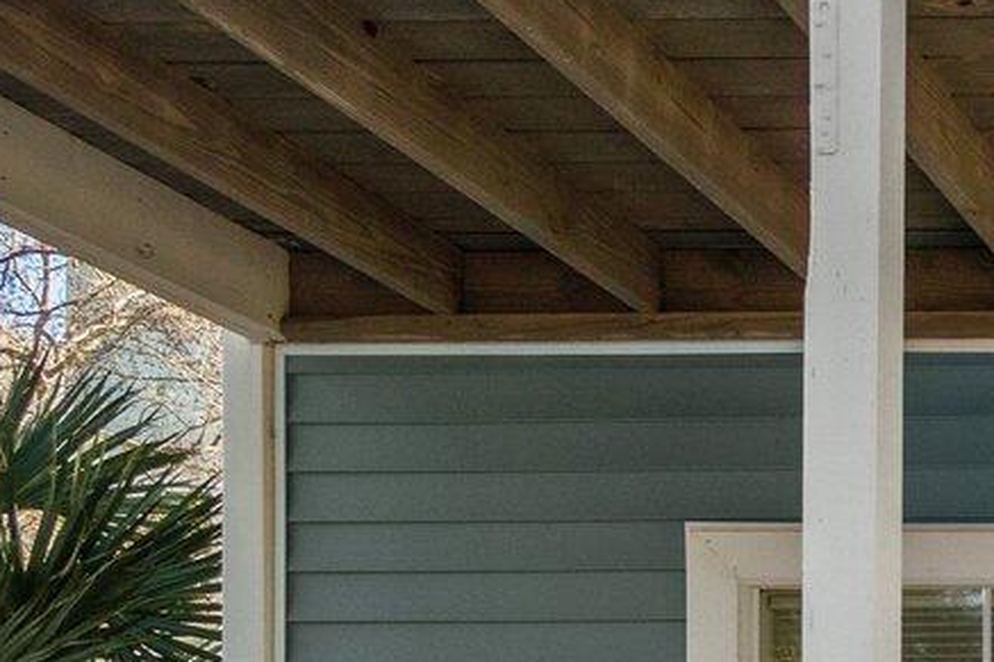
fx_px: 2135
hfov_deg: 20.9
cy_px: 943
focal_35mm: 77
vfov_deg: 16.3
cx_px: 1613
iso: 100
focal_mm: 11
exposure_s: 1/40
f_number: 8
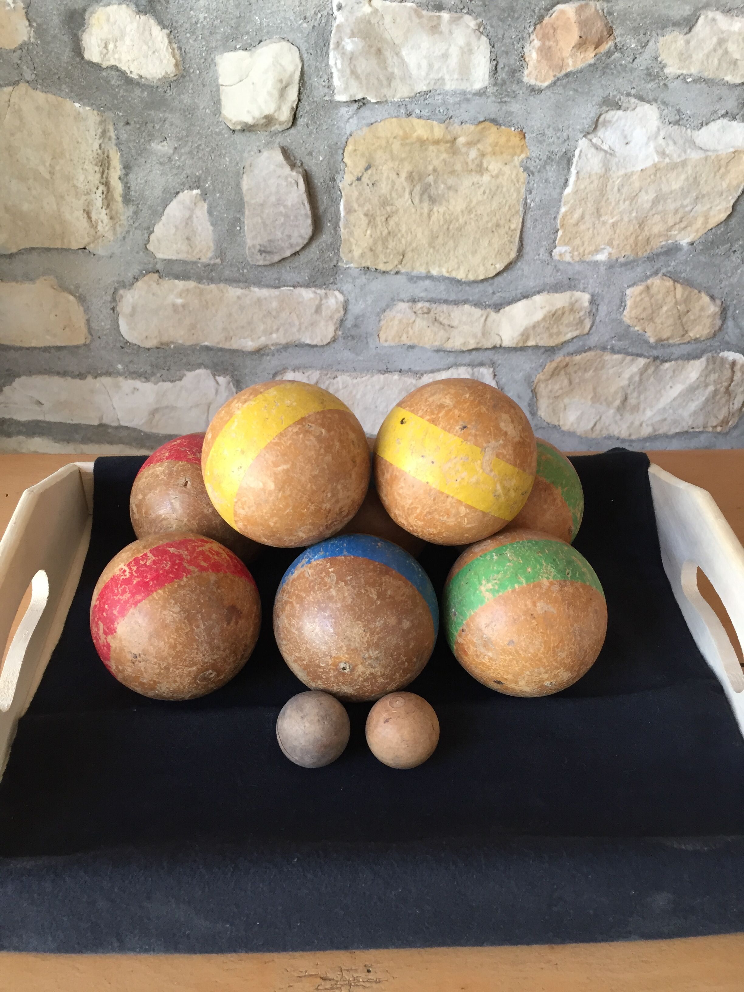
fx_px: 831
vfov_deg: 61.7
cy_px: 496
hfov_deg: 48.2
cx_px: 372
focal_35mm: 29
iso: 125
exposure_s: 1/33
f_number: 2.2
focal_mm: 4.15
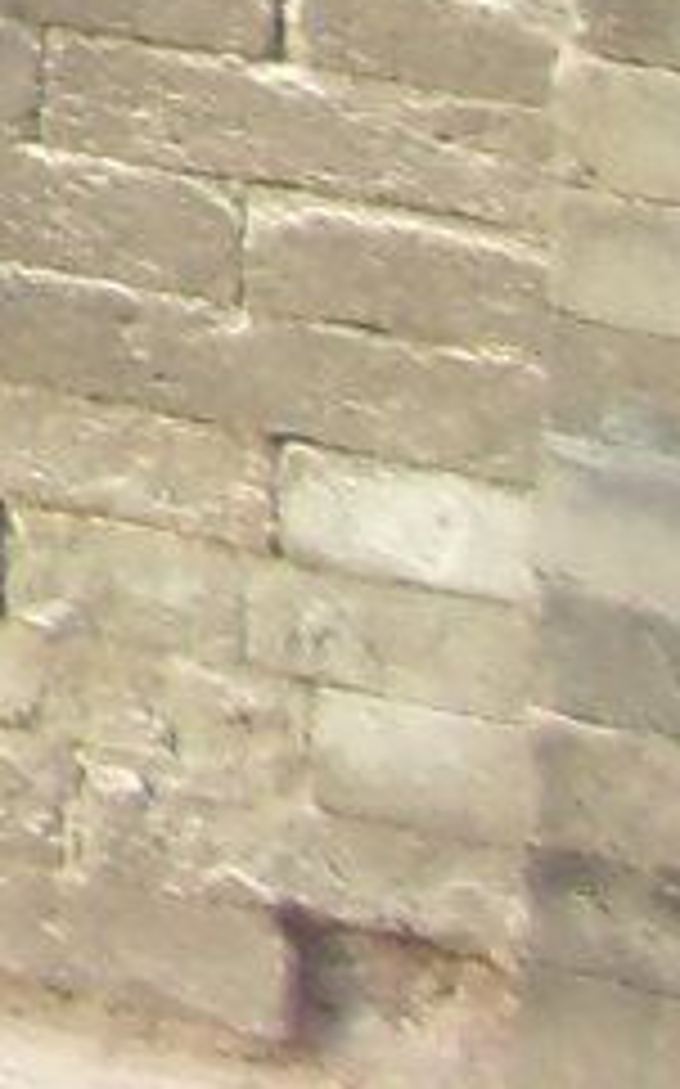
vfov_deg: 5.7
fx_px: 10390
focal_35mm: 350
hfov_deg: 3.2
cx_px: -3783
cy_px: -1930
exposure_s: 1/125
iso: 80
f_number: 3.5
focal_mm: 6.6
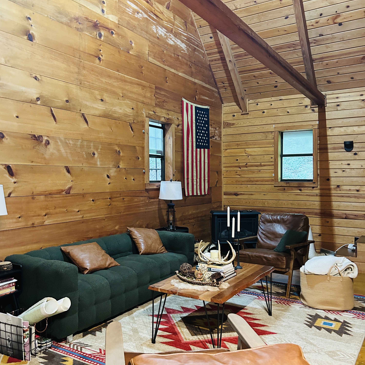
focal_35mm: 31
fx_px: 370
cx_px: 180
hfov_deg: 52.5
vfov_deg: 52.5
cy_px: 183
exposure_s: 1/30
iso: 800
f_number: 1.5
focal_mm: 5.7
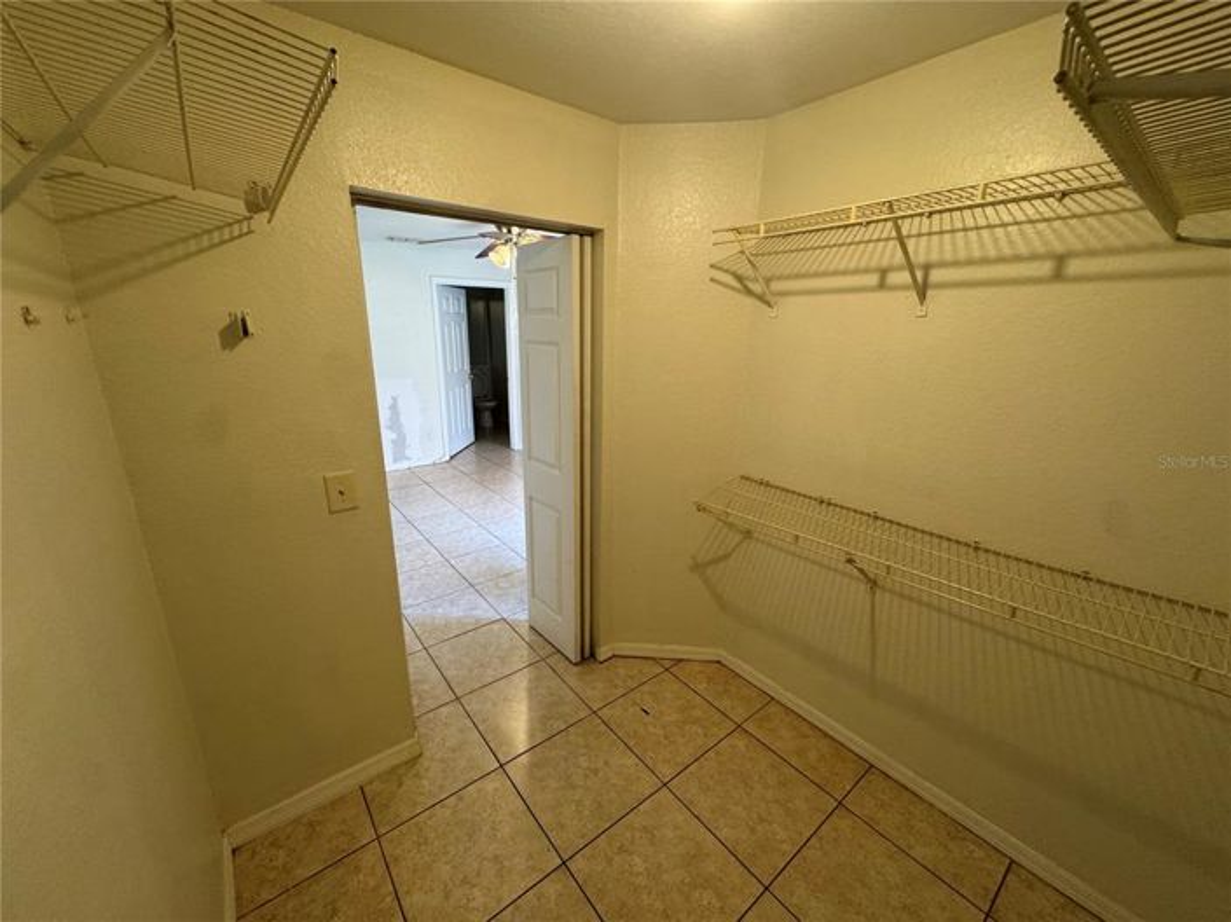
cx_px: 616
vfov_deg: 85.6
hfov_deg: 102.1
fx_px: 498
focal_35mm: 14
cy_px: 461
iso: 200
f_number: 2.2
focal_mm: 2.22
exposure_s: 1/60
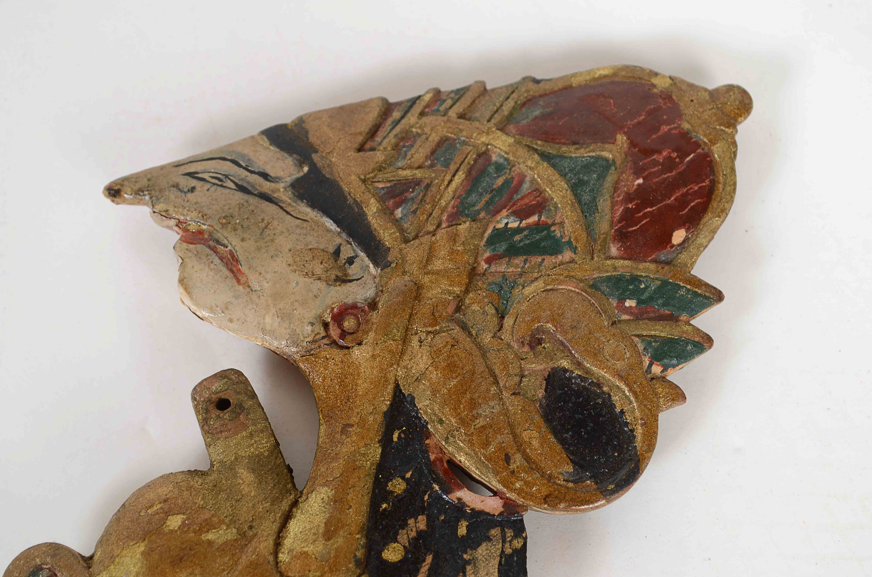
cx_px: 436
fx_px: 1668
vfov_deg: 19.6
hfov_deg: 29.3
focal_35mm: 69
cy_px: 288
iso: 100
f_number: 8
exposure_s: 1/80
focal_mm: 46
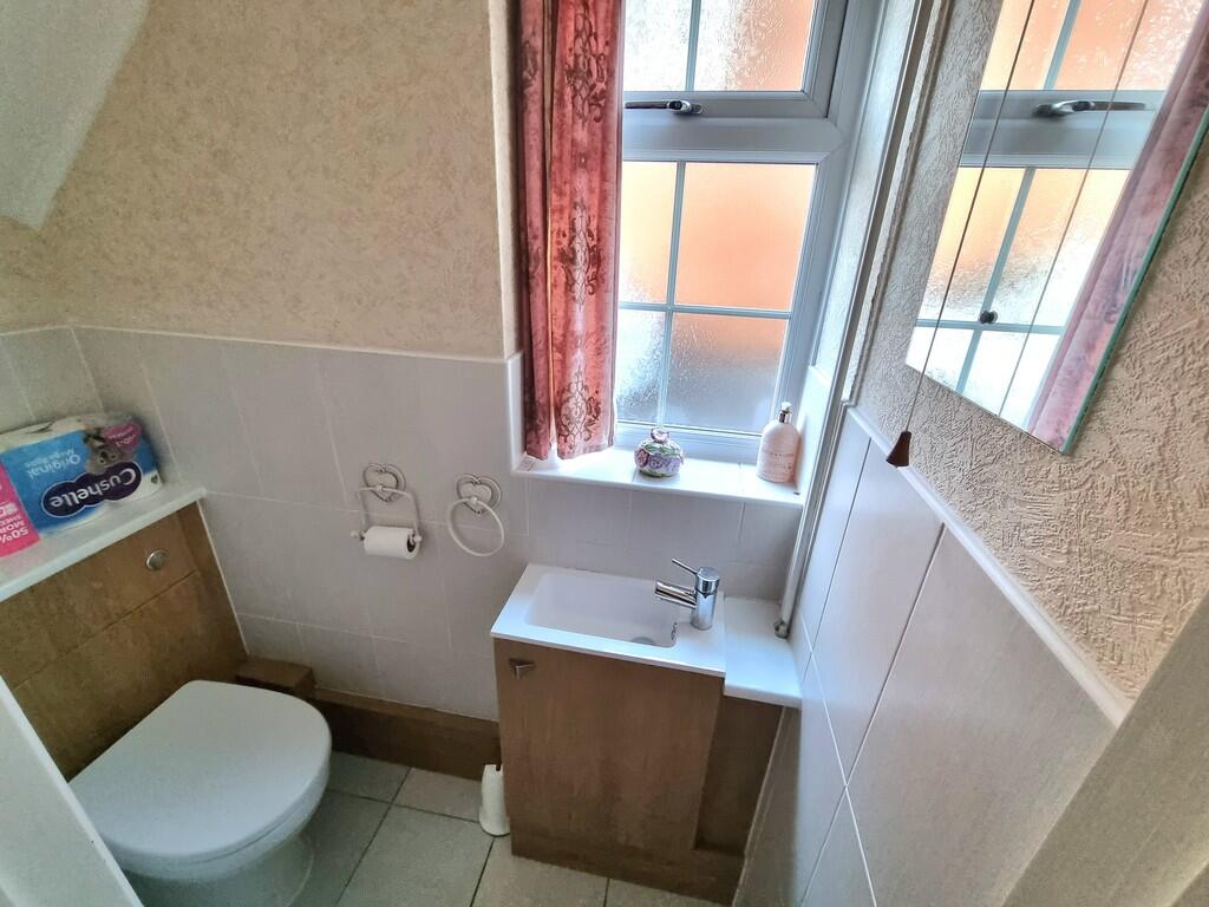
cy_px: 454
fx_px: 454
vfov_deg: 89.9
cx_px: 604
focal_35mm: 13
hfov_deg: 106.2
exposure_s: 1/50
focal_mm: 2.2
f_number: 2.2
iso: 320
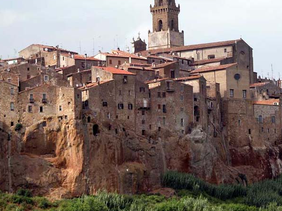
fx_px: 1107
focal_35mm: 136
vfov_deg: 10.9
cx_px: 150
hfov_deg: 14.5
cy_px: 101
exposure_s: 1/517
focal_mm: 31.9
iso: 100
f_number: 4.8
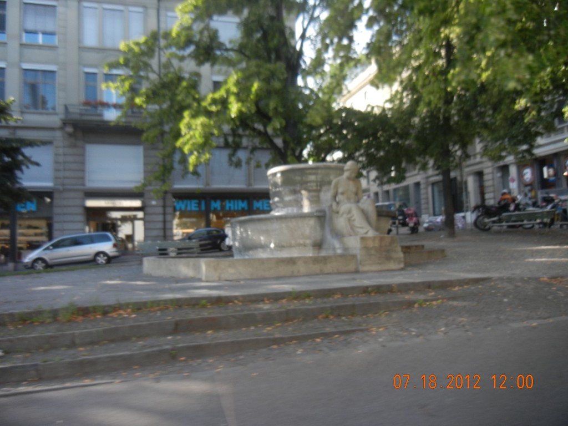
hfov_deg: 60.0
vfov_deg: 46.8
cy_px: 213
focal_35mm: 30
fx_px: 492
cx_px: 284
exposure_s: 1/152
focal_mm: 5.4
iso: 160
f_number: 3.5
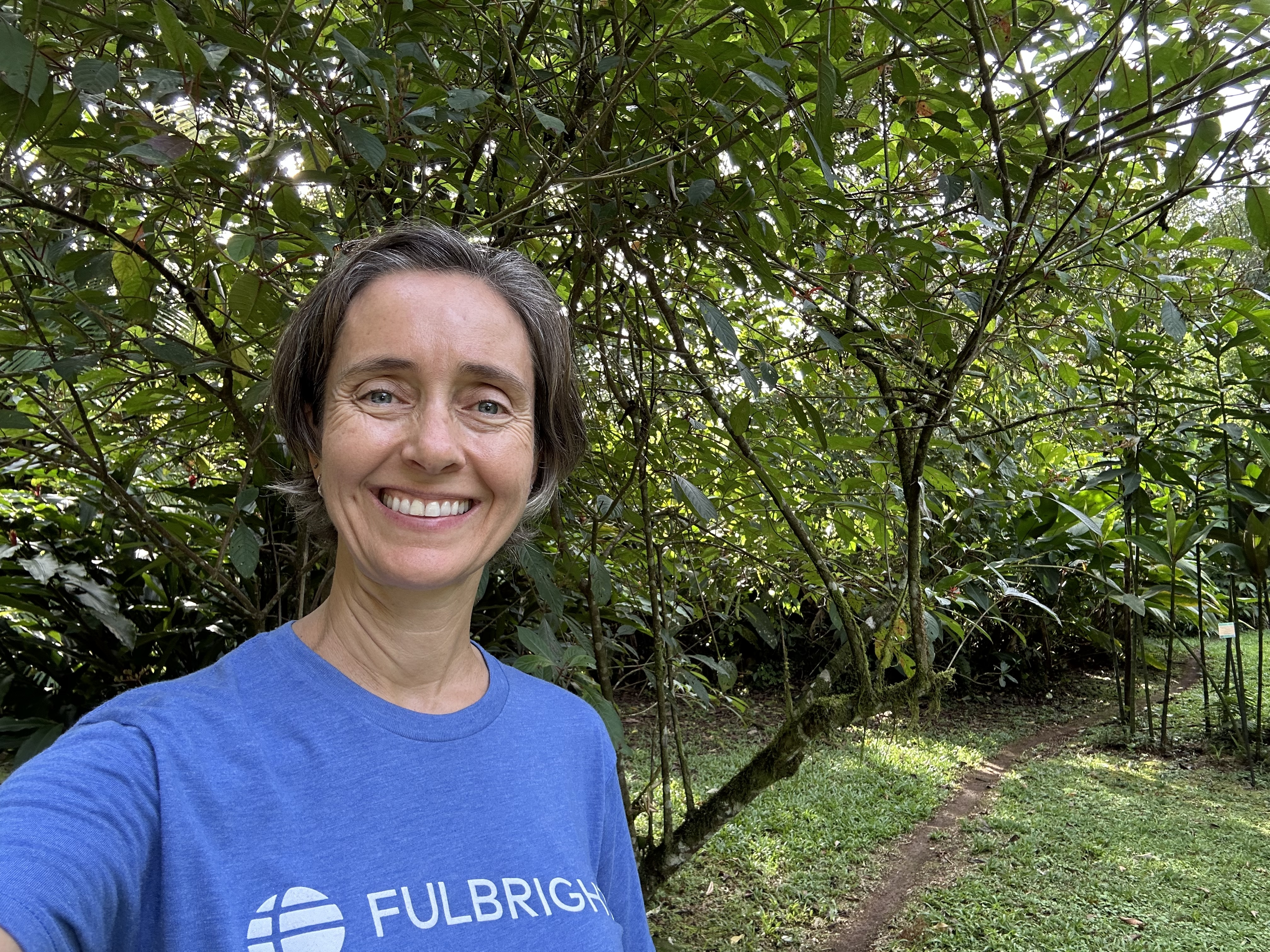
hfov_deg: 73.9
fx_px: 844
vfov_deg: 58.9
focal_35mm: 23
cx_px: 635
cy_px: 476
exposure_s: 1/121
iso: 50
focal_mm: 2.69
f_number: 1.9
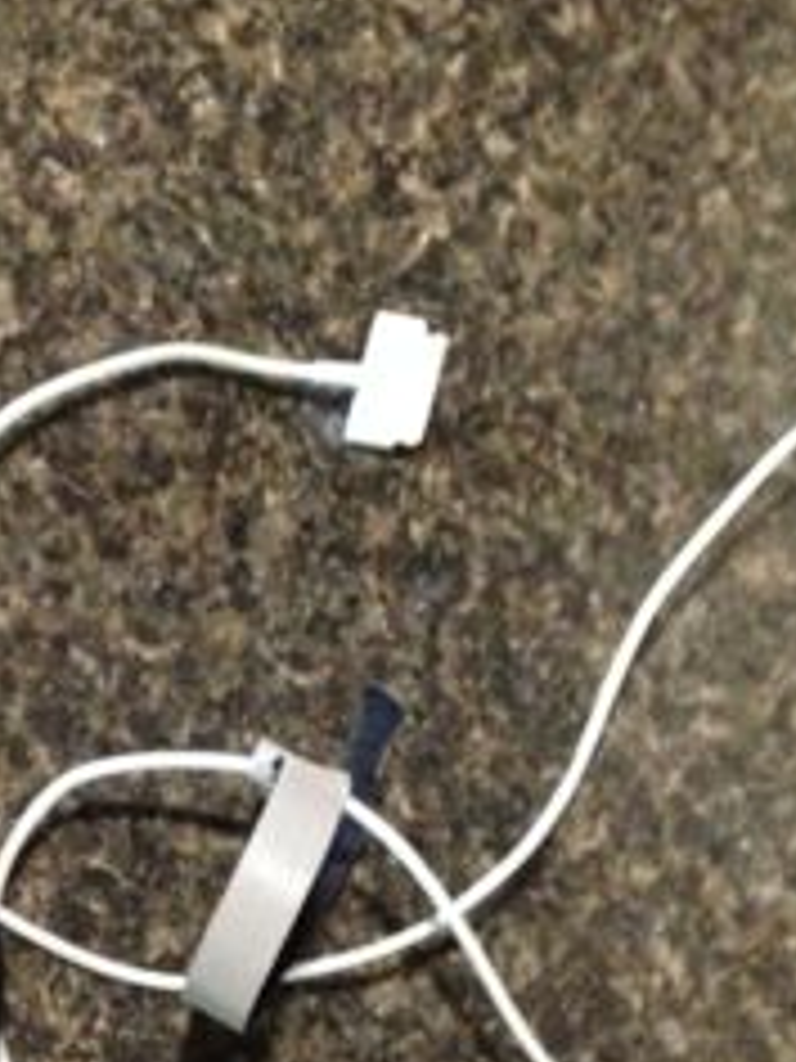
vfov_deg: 25.3
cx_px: 223
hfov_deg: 19.8
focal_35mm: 74
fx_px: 2269
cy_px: 1012
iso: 800
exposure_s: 1/15
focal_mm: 4.28
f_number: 2.4
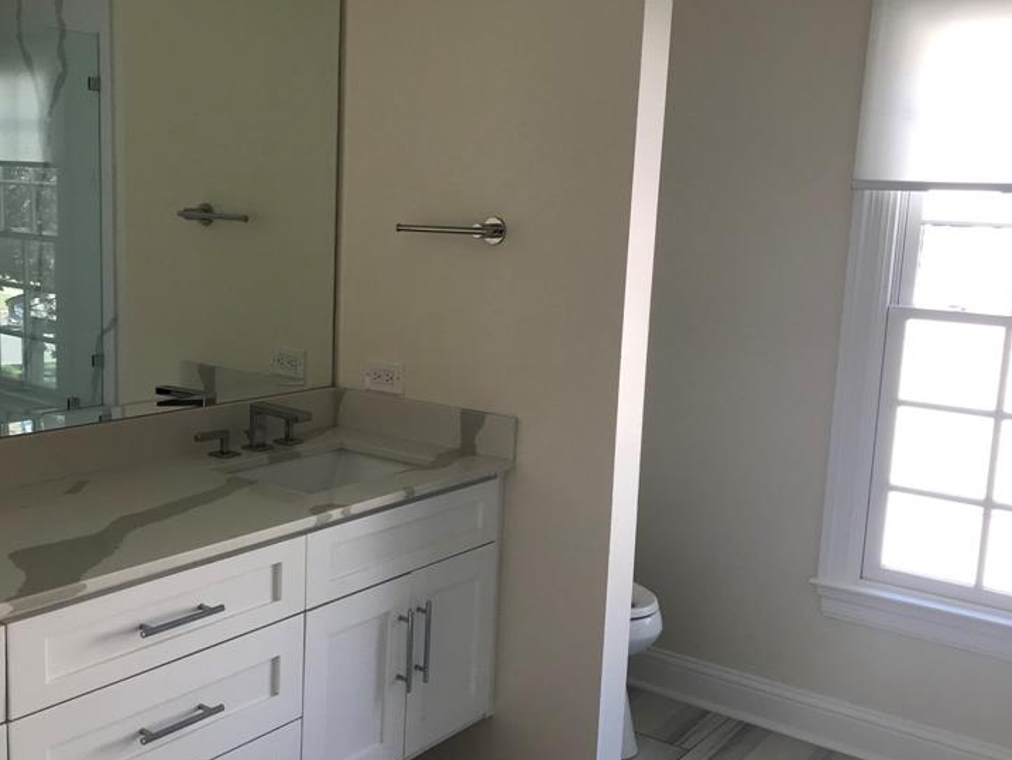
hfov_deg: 46.5
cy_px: 415
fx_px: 1170
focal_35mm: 40
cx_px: 405
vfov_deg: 35.9
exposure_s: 1/60
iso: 32
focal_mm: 3.99
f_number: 1.8
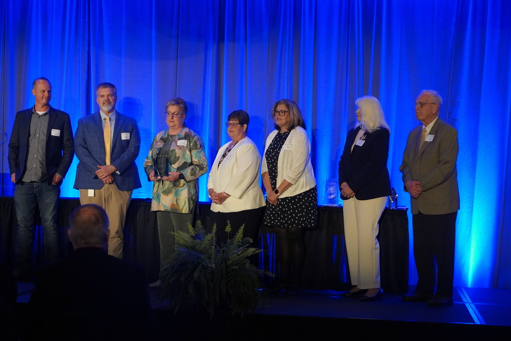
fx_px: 894
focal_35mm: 63
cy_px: 170
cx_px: 256
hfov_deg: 31.9
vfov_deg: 21.6
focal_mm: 42
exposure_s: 1/160
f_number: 4
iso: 3200
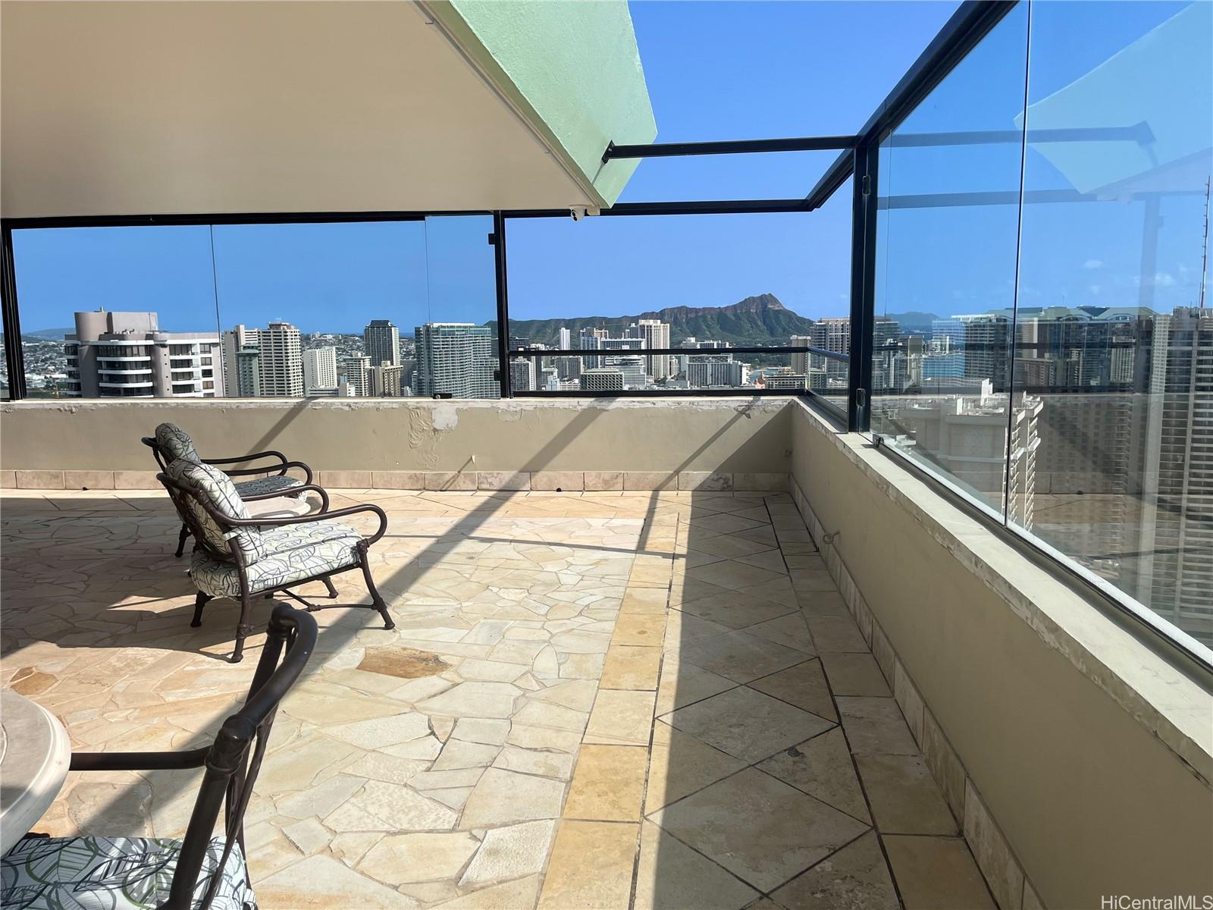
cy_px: 455
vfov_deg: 53.1
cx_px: 606
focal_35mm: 26
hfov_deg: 67.3
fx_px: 911
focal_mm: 5.1
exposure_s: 1/5319
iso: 50
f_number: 1.6
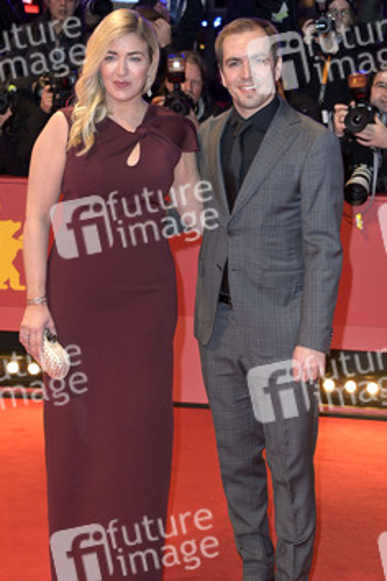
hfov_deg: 19.5
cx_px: 182
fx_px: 1129
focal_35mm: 70
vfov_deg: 28.8
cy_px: 302
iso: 1250
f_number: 5
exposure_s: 1/160
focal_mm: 62
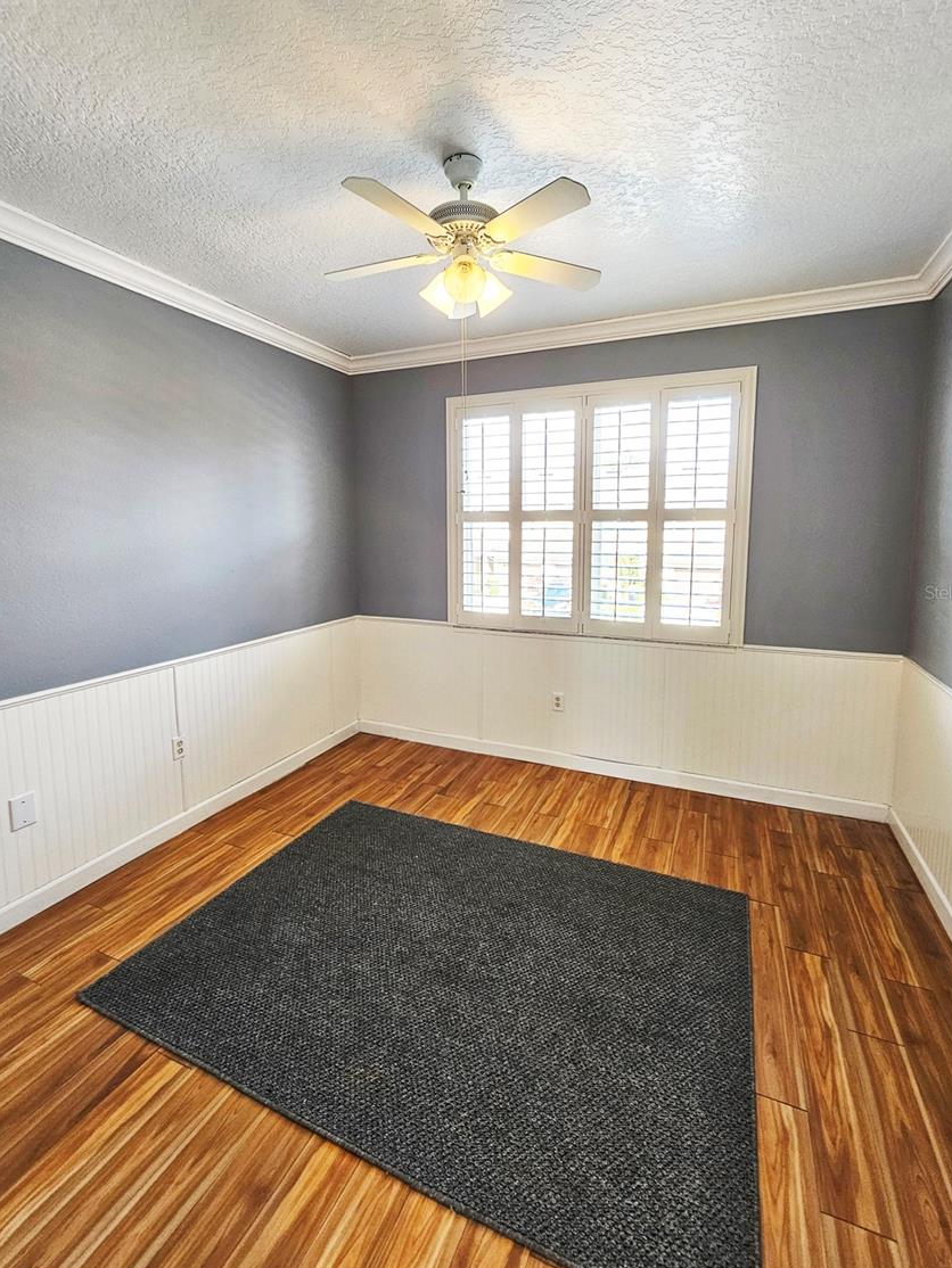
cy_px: 592
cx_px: 493
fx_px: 513
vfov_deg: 101.9
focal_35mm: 14
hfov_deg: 85.7
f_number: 2.2
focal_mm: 2.2
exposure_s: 1/60
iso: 80
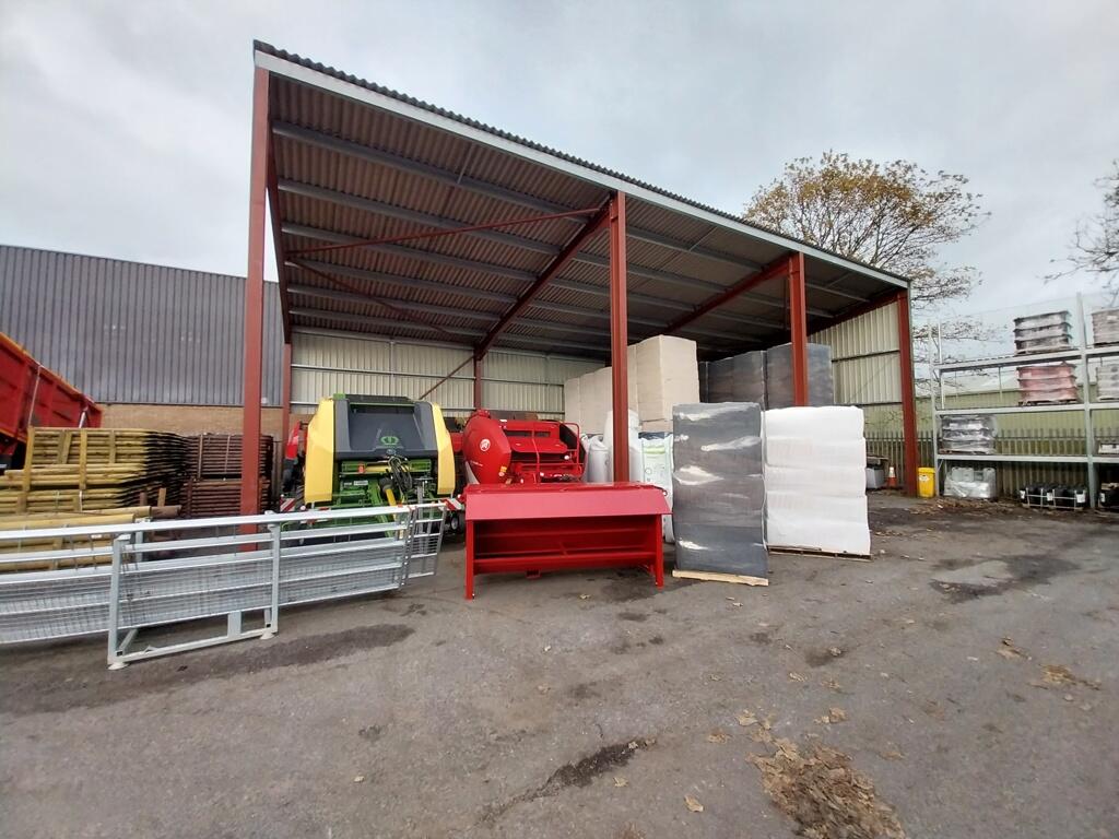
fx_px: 420
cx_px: 560
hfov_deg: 106.2
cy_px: 420
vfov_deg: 89.9
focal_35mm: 13
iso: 64
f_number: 2.2
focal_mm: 1.13
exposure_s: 1/398
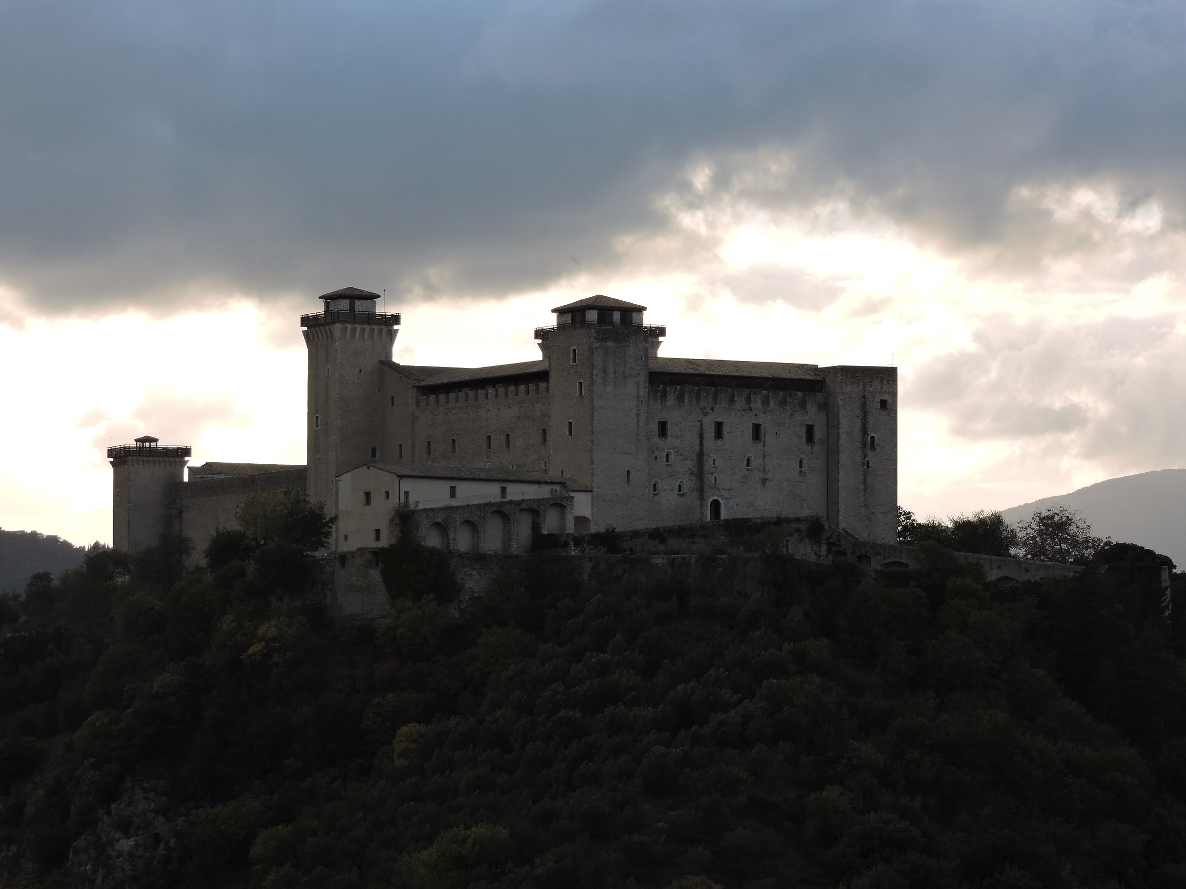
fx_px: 4111
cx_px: 593
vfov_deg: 12.3
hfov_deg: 16.4
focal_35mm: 120
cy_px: 444
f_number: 4.2
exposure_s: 1/400
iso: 100
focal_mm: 21.4
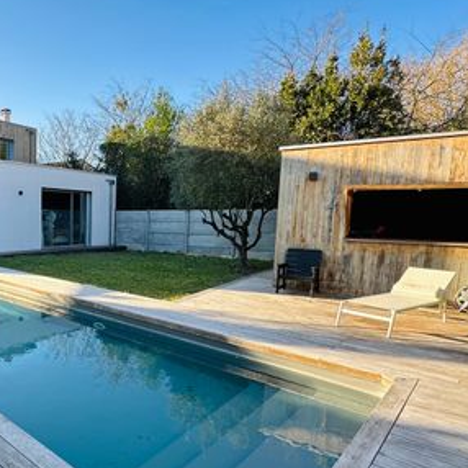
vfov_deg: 60.7
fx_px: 398
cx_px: 85
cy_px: 265
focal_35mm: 26
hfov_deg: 56.0
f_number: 2.2
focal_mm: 2.22
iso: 40
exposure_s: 1/309
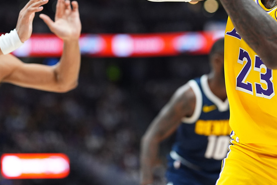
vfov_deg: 8.7
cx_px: 145
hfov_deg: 13.0
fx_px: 1215
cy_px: 47
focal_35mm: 158
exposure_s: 1/2000
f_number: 1.6
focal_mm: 85
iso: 1600
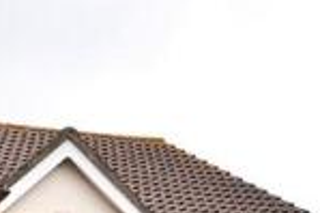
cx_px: -233
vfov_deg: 10.4
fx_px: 1057
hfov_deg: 15.2
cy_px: 446
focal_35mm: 119
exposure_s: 1/200
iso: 100
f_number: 9
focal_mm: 18
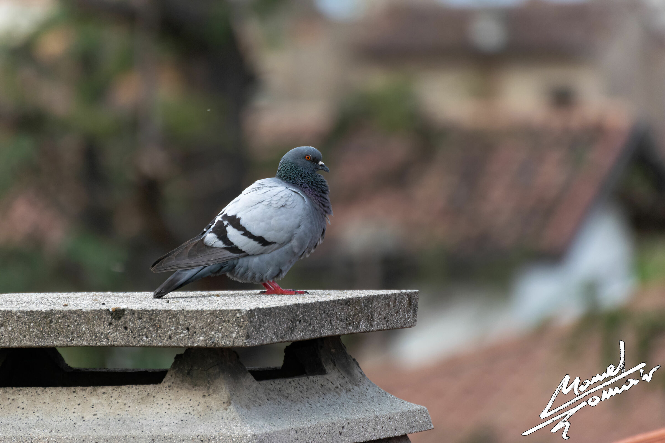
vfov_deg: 3.1
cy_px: 222
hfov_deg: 4.6
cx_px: 332
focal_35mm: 450
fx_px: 8312
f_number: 5.6
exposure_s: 1/250
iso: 500
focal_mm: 300
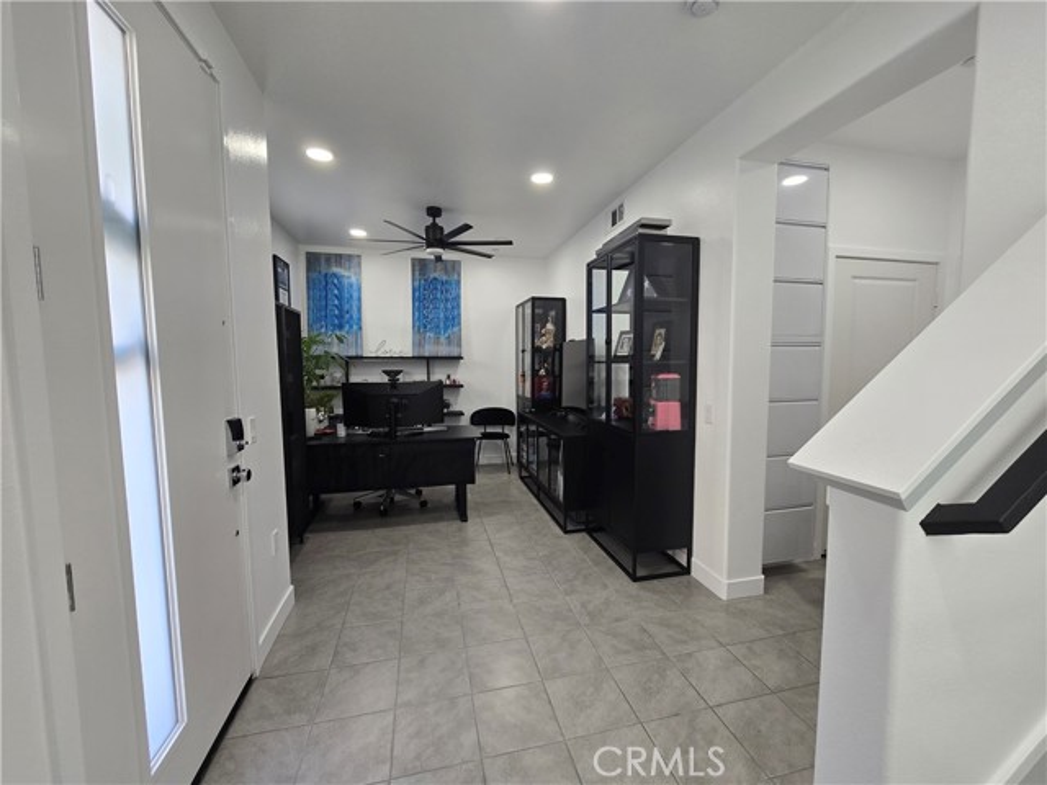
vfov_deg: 89.9
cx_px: 524
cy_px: 392
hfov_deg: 106.2
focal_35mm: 13
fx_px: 393
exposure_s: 1/60
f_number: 2.2
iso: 125
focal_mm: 2.2
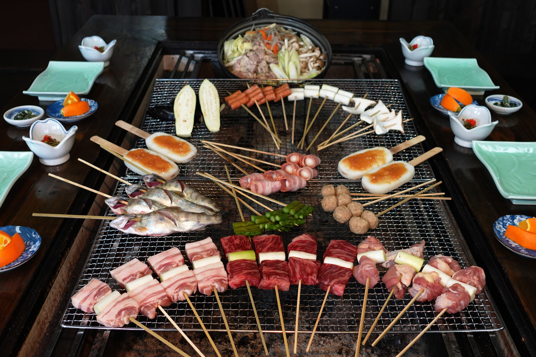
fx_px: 581
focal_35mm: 39
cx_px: 268
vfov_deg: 34.2
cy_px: 178
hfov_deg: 49.6
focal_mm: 14.87
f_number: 2.8
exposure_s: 1/40
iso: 400
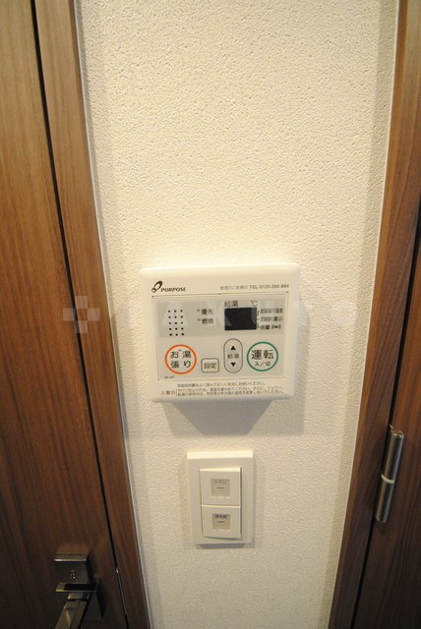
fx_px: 210
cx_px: 210
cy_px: 314
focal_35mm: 12
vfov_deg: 112.6
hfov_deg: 90.1
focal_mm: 8
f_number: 4.5
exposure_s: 1/30
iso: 800
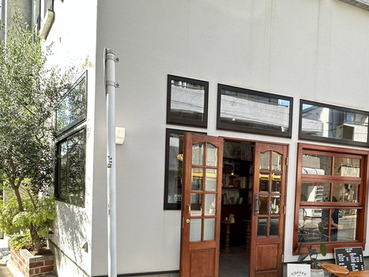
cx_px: 196
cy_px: 196
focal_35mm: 24
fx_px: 256
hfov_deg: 71.5
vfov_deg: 54.9
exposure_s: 1/102
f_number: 2.2
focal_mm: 2.22
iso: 40
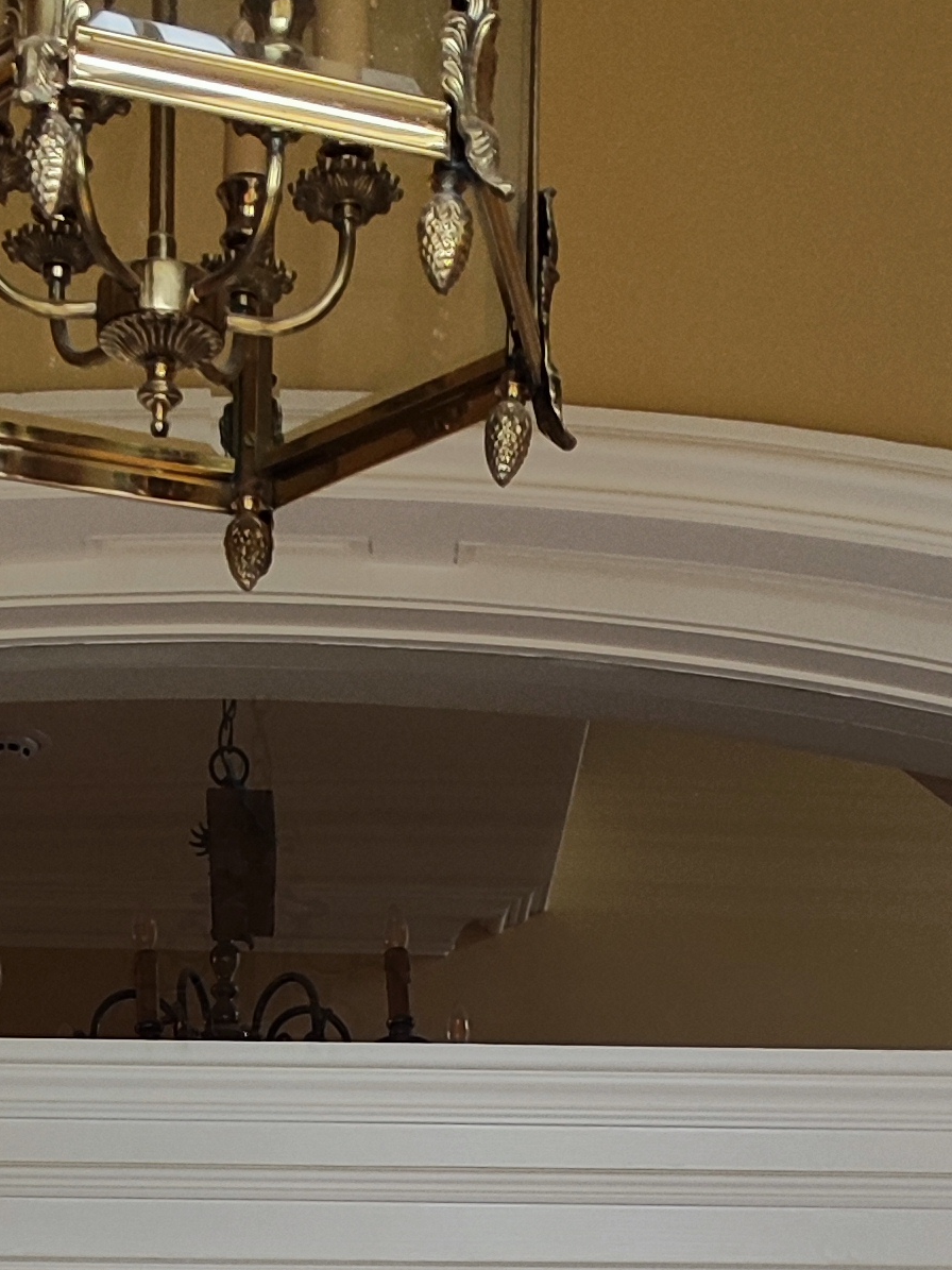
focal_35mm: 77
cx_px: 244
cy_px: 2068
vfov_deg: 20.4
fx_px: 2824
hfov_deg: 19.0
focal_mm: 5.59
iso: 231
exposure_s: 1/100
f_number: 1.88
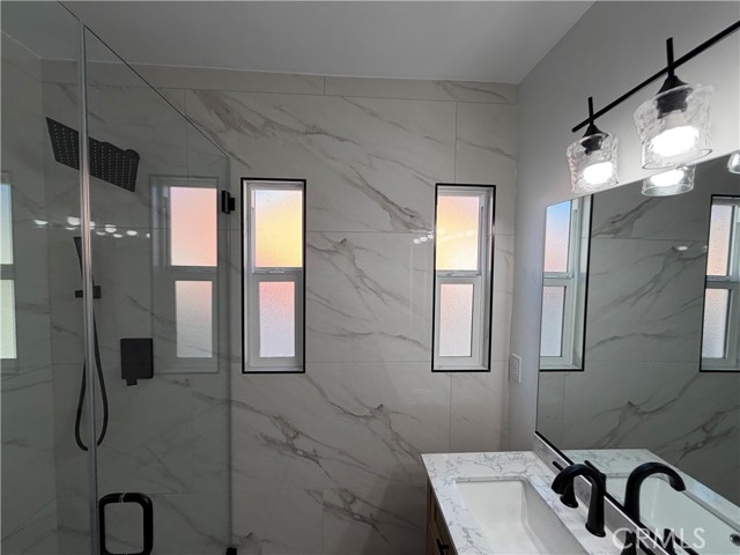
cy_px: 278
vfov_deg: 85.7
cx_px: 370
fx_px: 299
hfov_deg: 102.1
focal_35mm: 14
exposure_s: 1/120
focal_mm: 2.22
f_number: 2.2
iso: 50
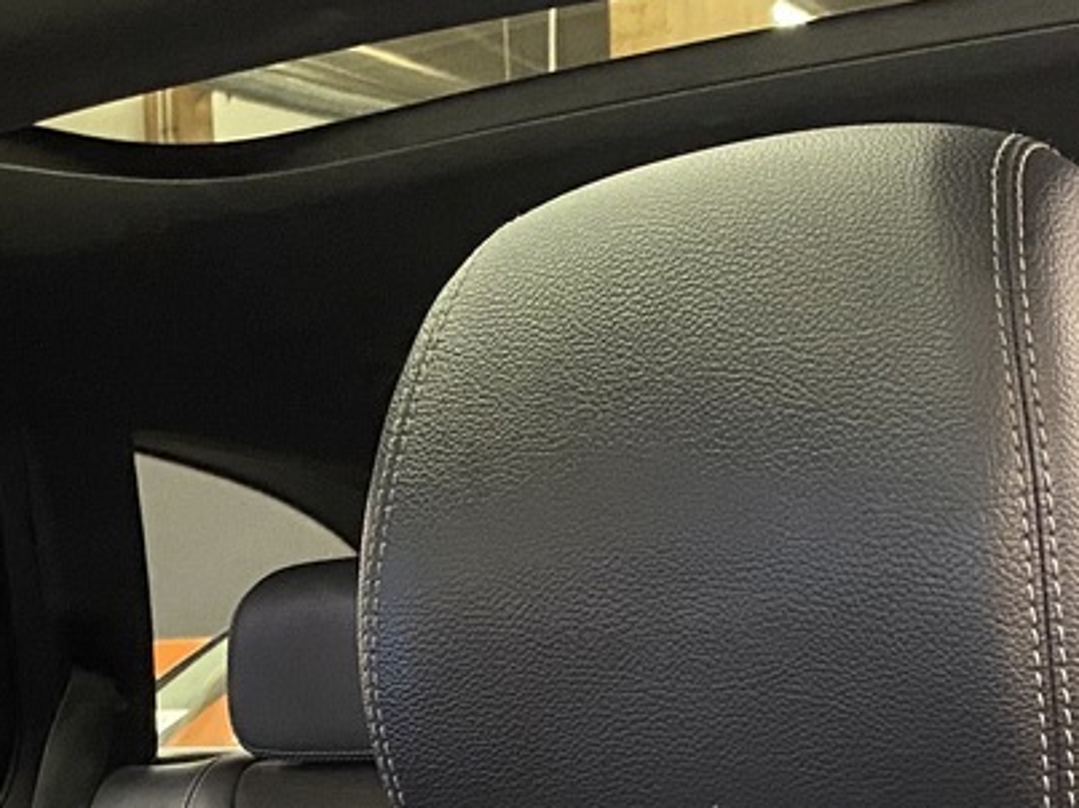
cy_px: 1051
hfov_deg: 20.4
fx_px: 2898
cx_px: -13
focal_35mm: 93
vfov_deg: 15.1
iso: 500
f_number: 1.8
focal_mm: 4.25
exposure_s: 1/25
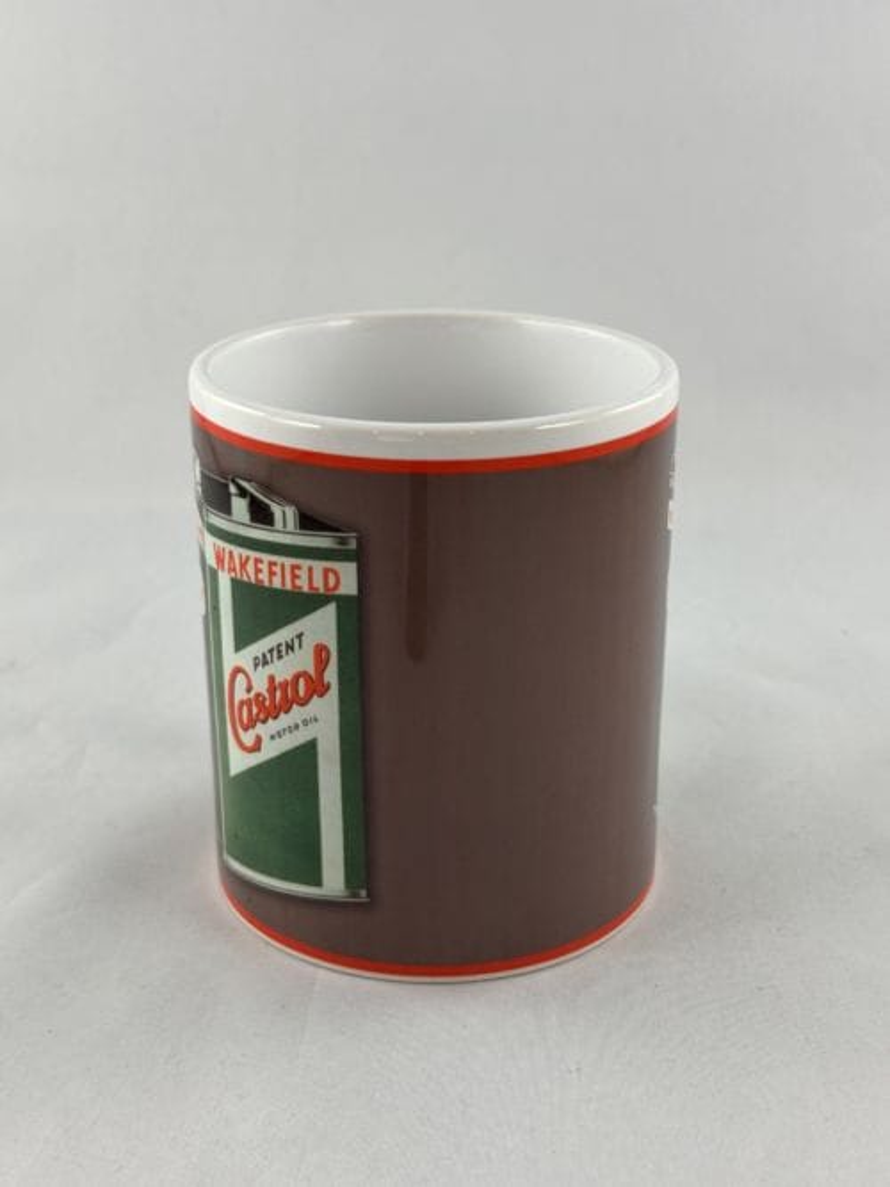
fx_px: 1646
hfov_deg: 30.3
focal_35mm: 48
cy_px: 594
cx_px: 445
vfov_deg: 39.7
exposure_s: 1/100
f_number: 1.78
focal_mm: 6.86
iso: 64
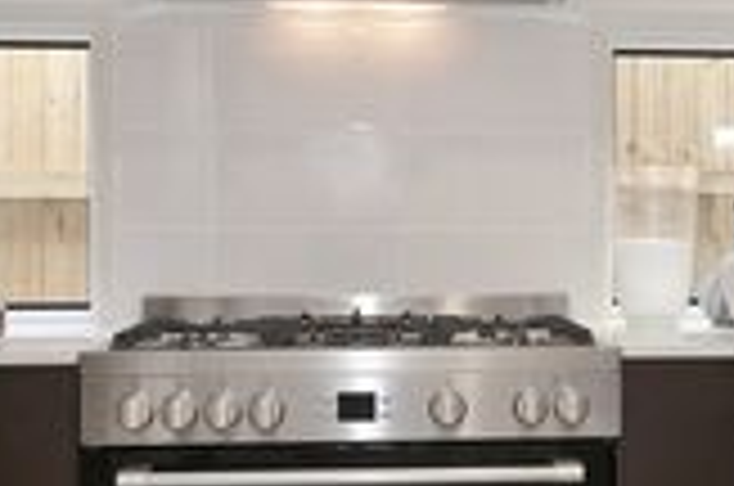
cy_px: 227
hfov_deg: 37.8
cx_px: 495
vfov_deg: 25.9
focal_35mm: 52
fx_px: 1058
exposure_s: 1/60
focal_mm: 12
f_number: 6.3
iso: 400
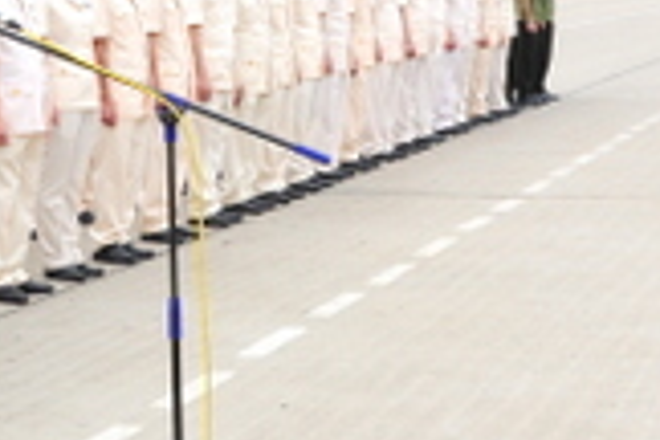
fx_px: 2035
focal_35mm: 111
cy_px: 77
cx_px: 20
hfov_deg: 18.0
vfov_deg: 12.3
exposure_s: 1/100
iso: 500
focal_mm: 24
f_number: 10
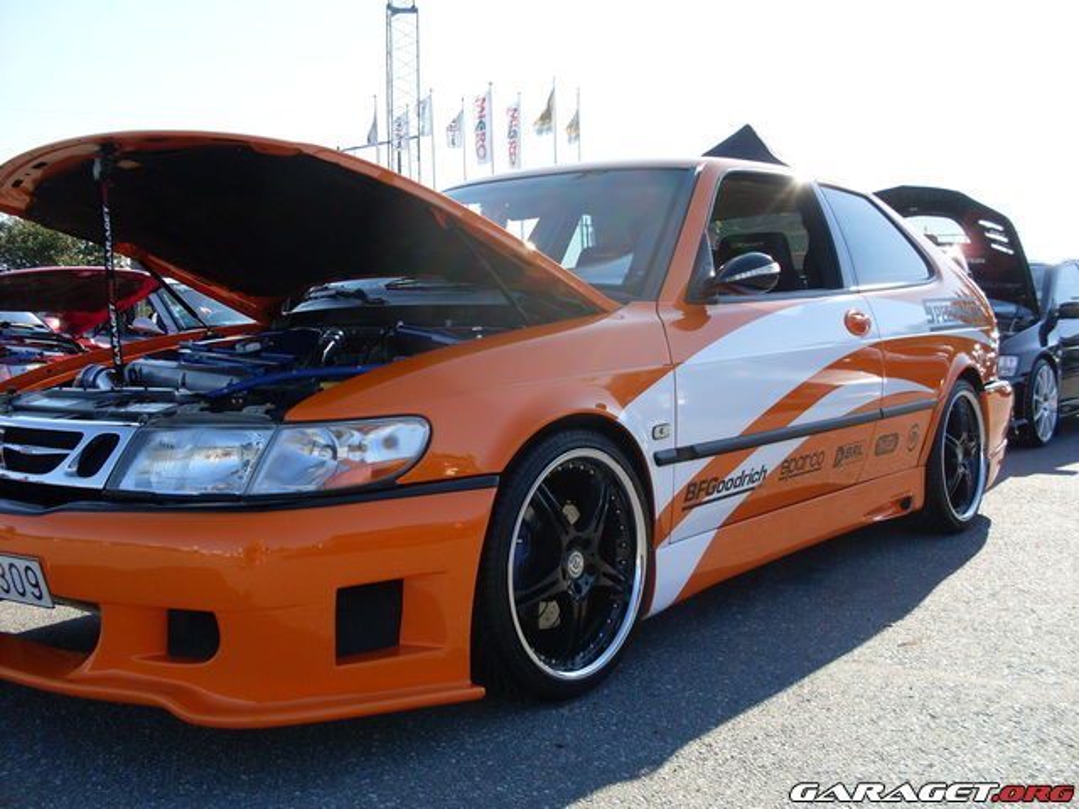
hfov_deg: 49.0
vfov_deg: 37.7
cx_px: 540
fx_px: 1184
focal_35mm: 38
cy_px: 404
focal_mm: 6.3
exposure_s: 1/750
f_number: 2.8
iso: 80
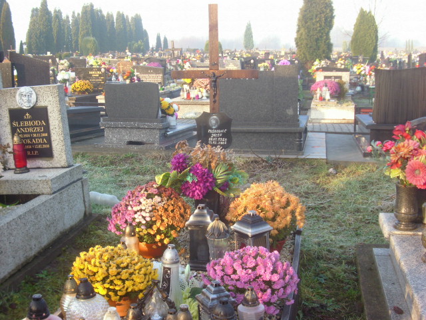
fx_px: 554
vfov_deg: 32.2
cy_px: 160
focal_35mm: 45
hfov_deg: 42.1
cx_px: 213
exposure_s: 1/96
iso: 50
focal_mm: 7.6
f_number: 3.1
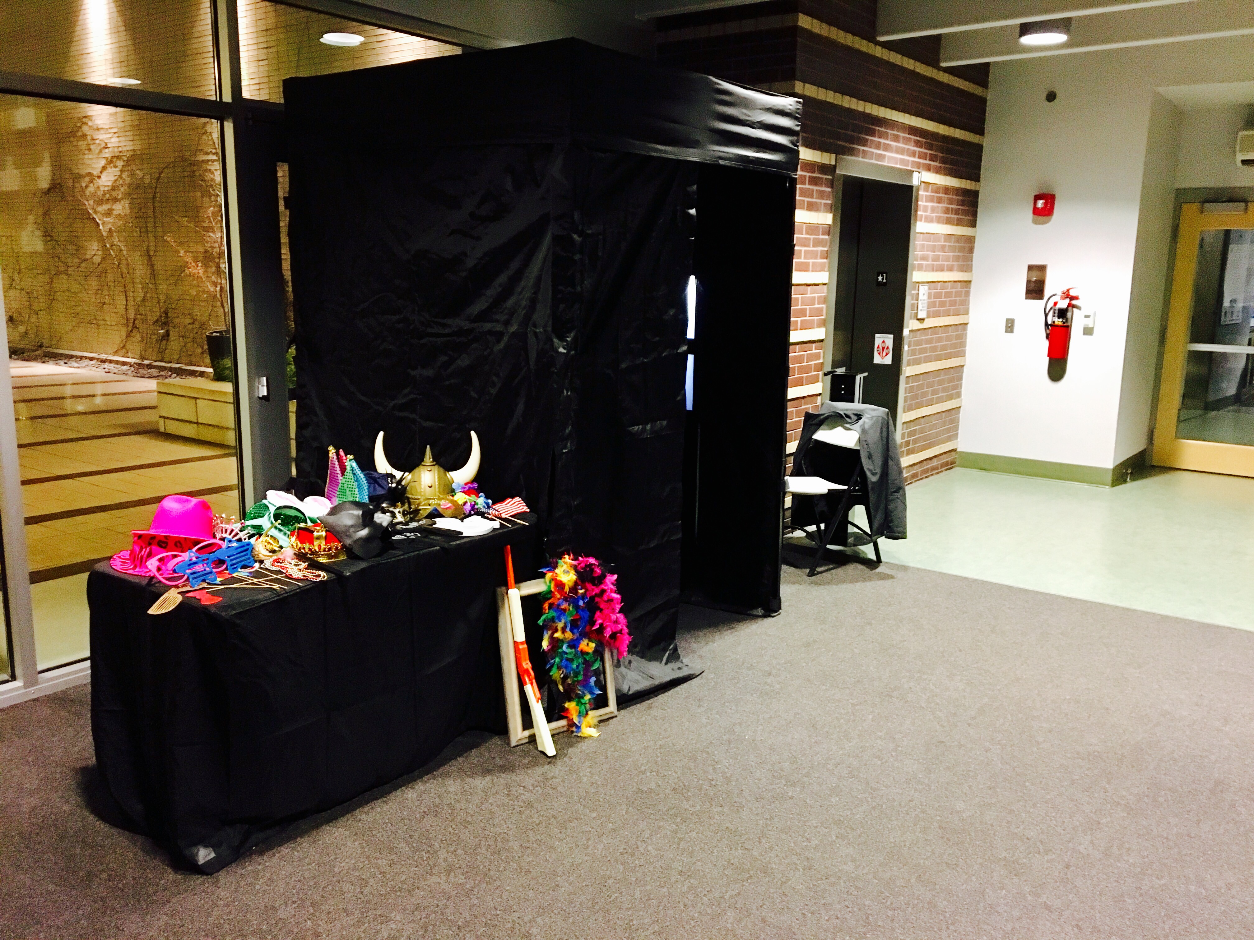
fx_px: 1051
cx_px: 627
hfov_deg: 61.7
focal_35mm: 29
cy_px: 470
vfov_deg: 48.2
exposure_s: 1/15
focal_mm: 4.15
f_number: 2.2
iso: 250
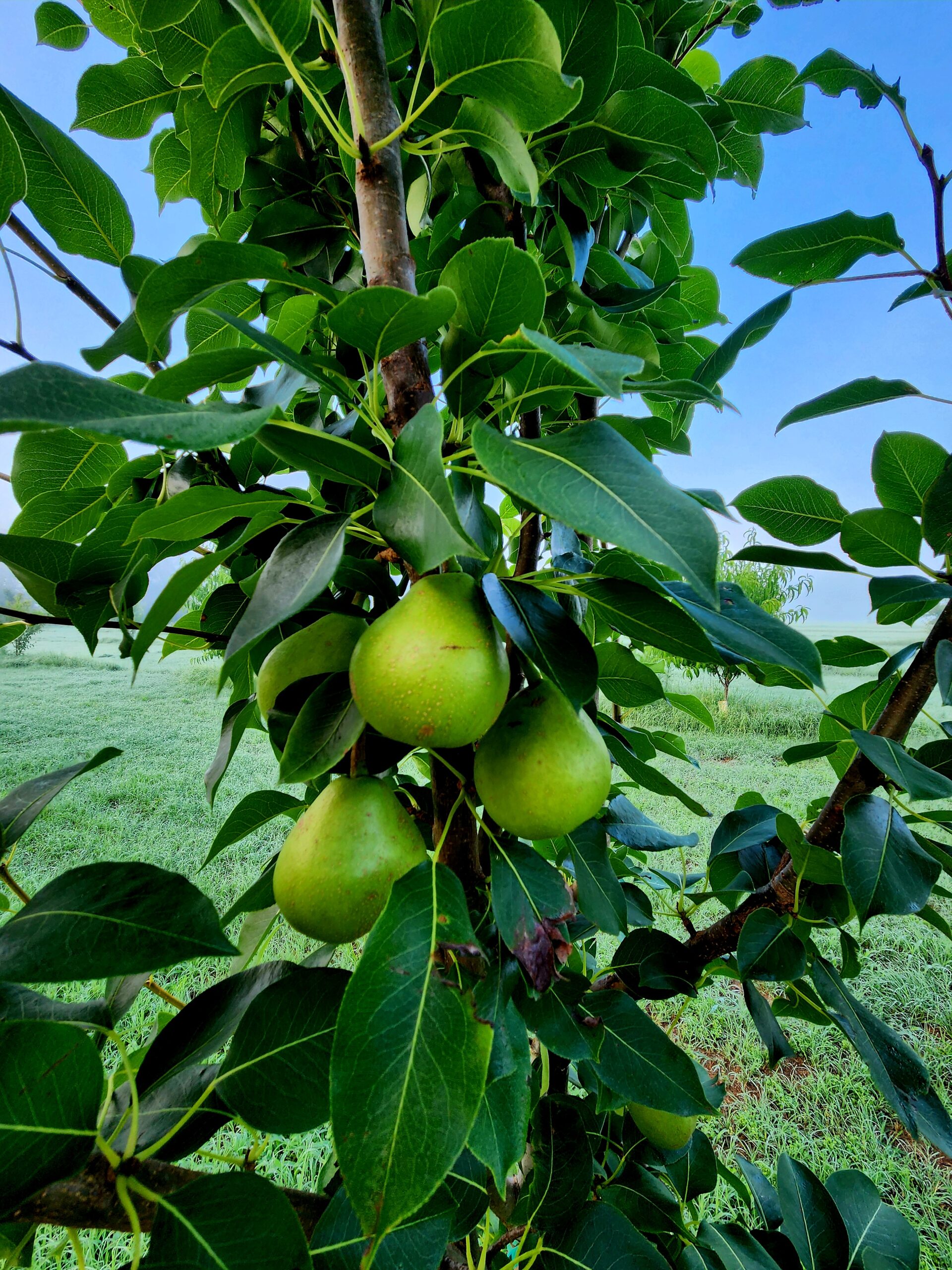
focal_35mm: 13
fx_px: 477
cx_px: 476
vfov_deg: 106.2
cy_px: 635
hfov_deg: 89.9
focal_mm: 2.2
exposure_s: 1/120
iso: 64
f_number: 2.2
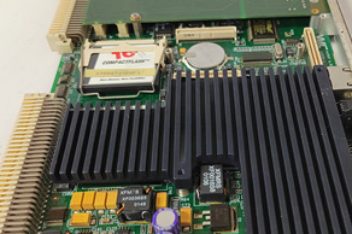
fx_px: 400
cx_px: 225
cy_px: 131
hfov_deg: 46.9
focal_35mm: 41
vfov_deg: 32.5
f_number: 1.9
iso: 1669
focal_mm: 5.52
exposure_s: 1/50
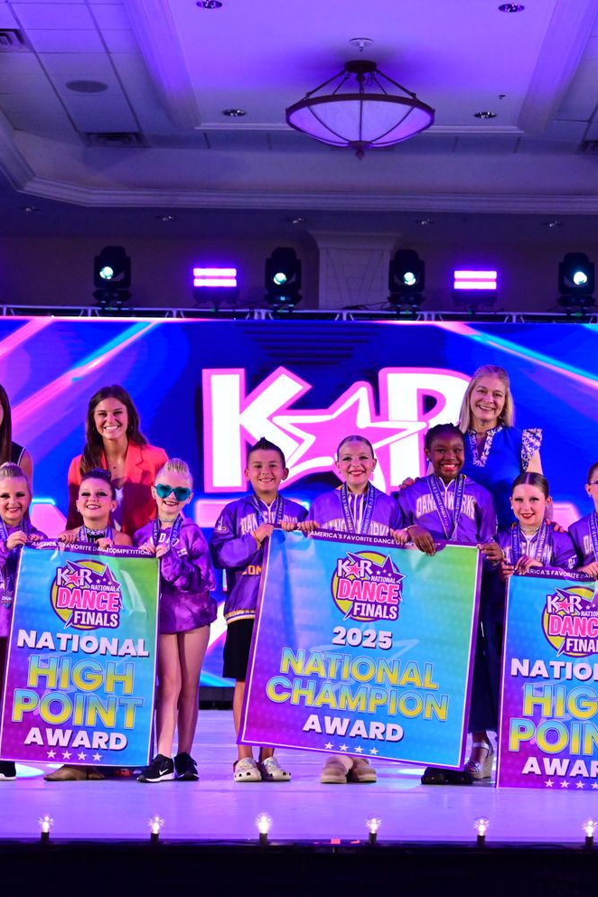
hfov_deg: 19.2
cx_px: 372
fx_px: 1769
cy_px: 450
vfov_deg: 28.5
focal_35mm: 71
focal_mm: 47
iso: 3200
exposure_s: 1/1000
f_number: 3.2
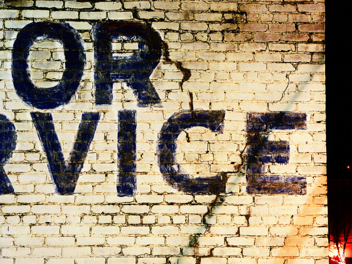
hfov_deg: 18.7
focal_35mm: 105
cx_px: 176
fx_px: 1068
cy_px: 132
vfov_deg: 14.1
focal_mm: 17.4
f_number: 8
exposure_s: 6
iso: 80
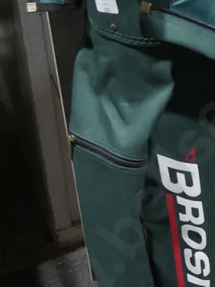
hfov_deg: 16.4
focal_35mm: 87
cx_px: 243
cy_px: 82
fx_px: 722
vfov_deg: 22.4
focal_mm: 16
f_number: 3.6
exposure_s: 1/60
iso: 400
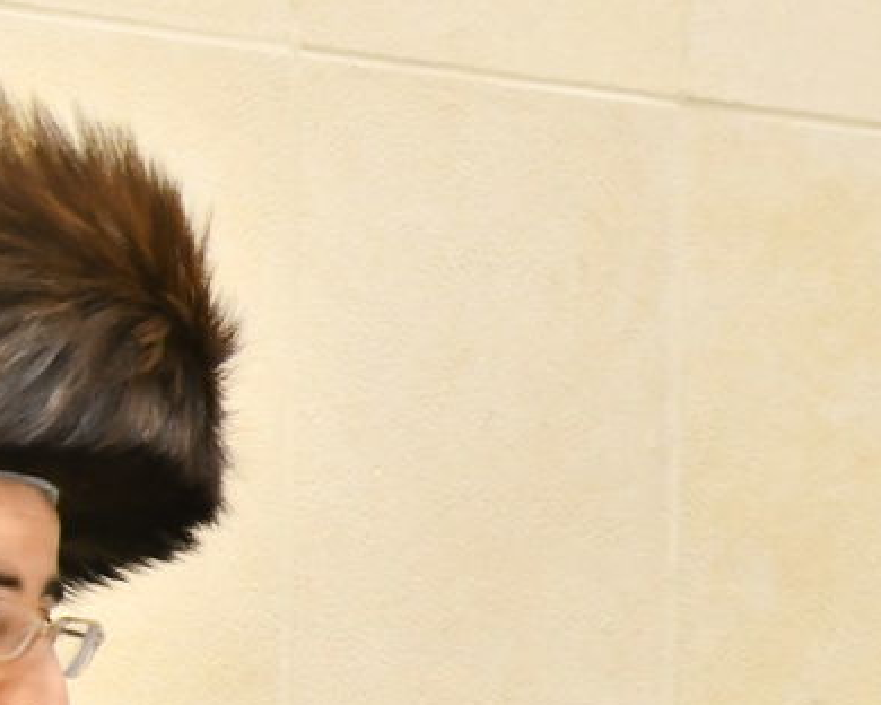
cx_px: 1423
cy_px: 815
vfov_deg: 11.8
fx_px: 3337
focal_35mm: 128
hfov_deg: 13.9
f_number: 5.6
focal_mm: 38
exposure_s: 1/250
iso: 2500
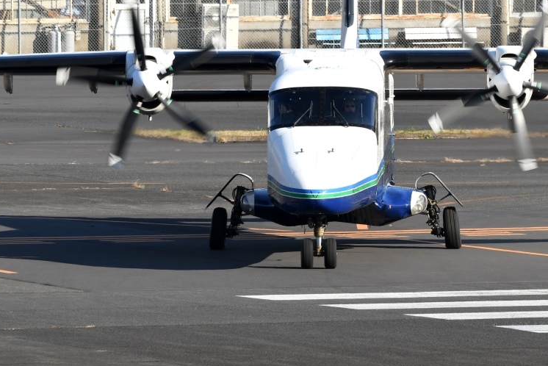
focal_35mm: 638
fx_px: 9715
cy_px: 138
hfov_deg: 3.2
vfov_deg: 2.2
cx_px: 319
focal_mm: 310
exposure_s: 1/800
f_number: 8
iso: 400
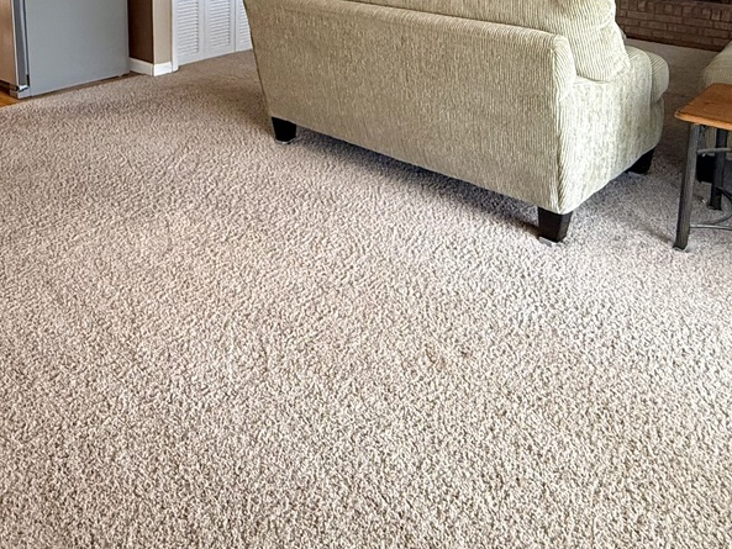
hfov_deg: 53.7
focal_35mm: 34
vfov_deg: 37.2
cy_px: -7
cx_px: 301
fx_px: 719
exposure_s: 1/60
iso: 400
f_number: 2.2
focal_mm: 2.22
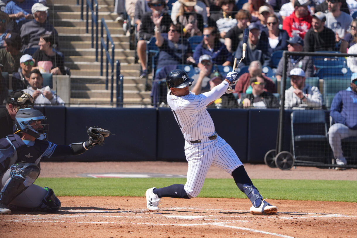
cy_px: 119
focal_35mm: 385
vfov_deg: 3.6
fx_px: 3817
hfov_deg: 5.4
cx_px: 178
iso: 640
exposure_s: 1/2500
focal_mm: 385
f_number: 6.3
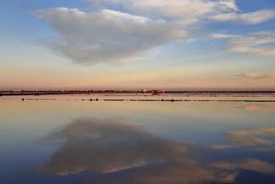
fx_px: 290
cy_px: 92
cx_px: 138
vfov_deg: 35.1
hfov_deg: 50.7
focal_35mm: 38
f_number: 8
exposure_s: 1/200
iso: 200
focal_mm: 38
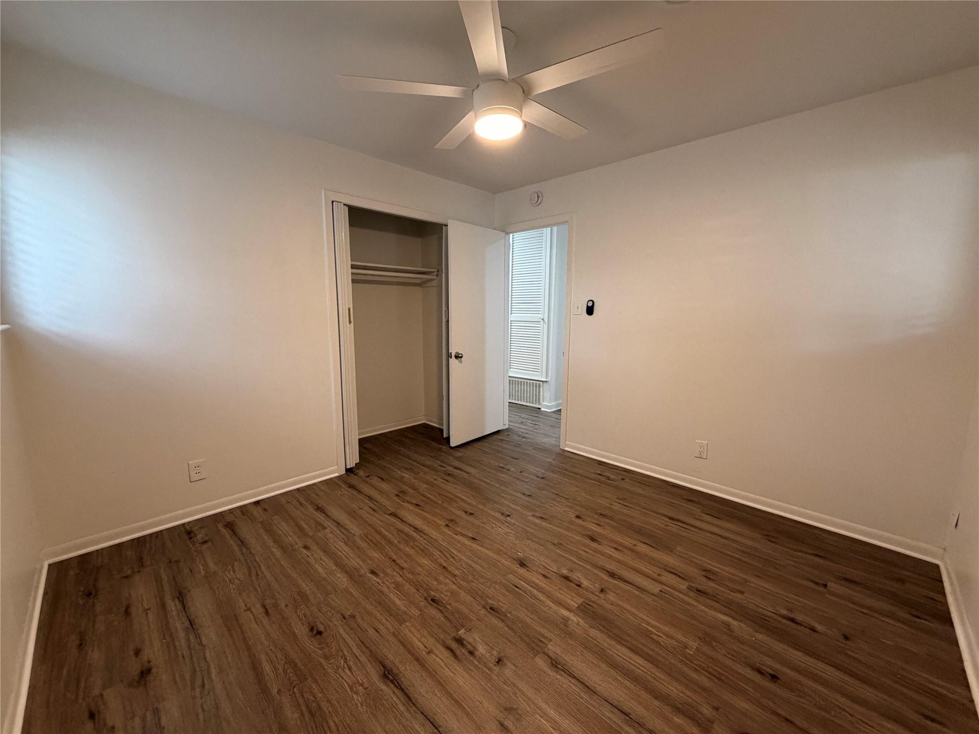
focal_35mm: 14
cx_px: 490
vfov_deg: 85.7
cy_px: 367
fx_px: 396
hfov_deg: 102.1
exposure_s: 1/60
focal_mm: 2.22
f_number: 2.2
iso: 250
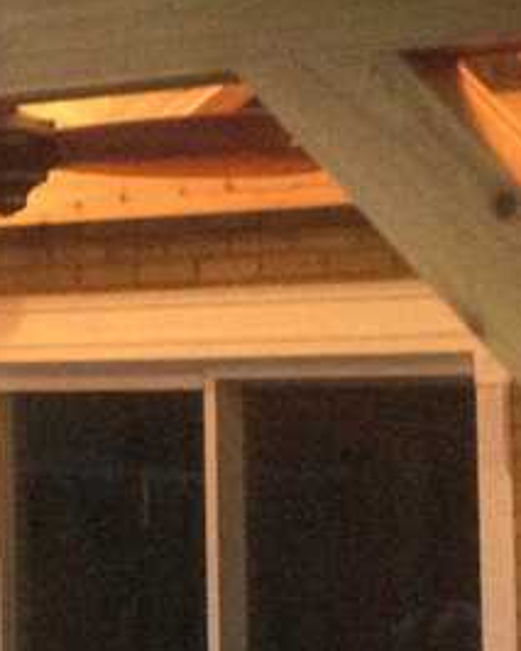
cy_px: 352
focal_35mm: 171
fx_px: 3294
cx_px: -182
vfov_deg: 11.3
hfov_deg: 8.9
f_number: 2.4
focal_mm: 4.28
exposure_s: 1/17
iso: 500
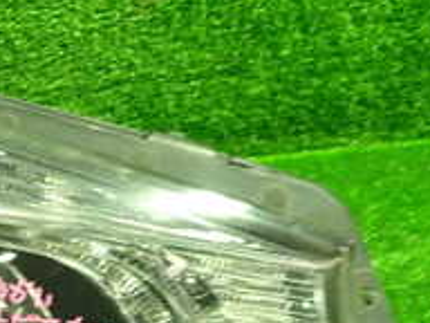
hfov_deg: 23.4
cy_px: 262
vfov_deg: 18.7
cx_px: -54
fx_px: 969
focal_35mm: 78
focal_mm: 4.5
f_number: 2
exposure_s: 1/30
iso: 320
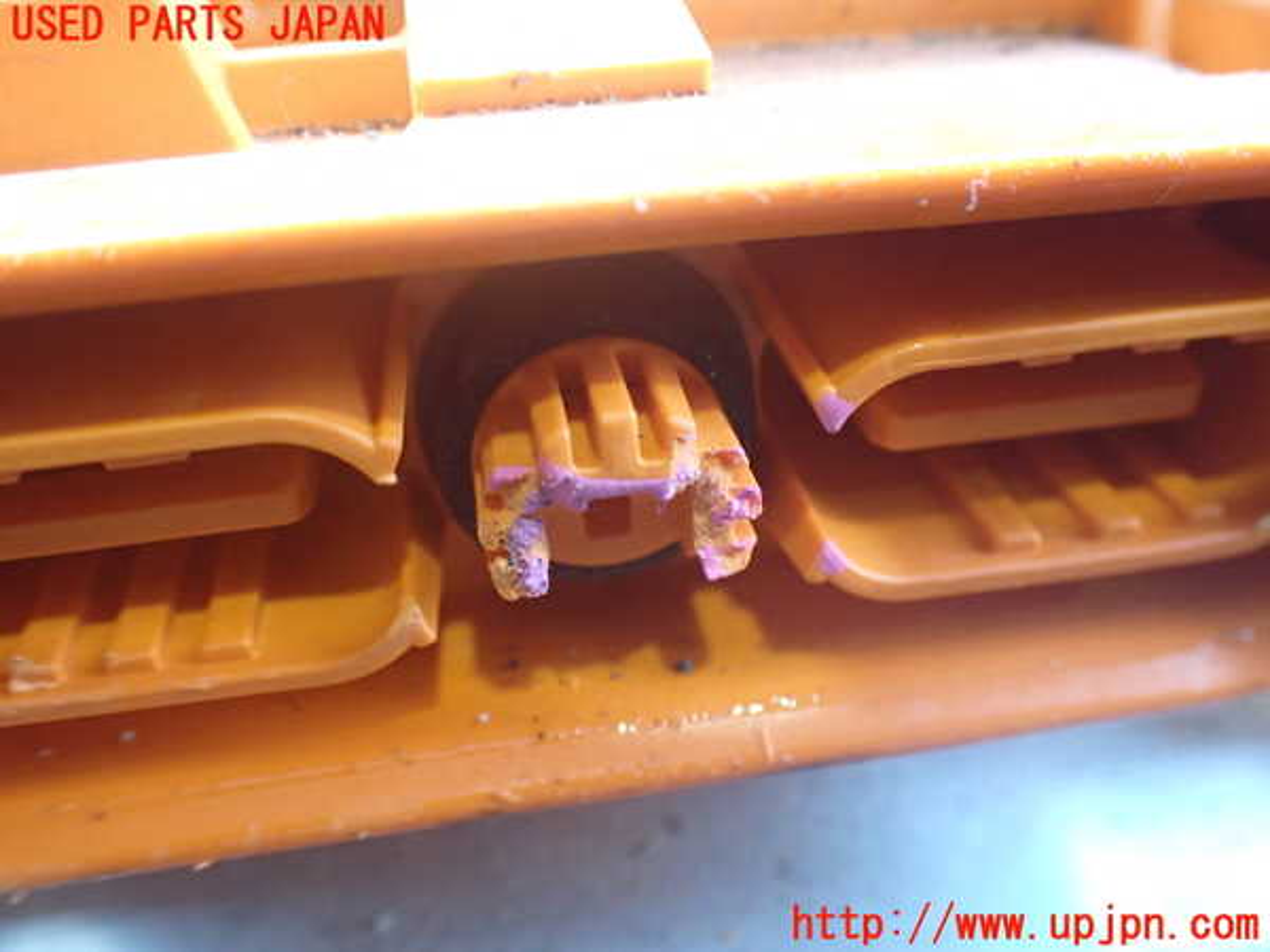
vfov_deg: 46.8
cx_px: 635
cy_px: 476
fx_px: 1101
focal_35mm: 30
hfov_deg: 60.0
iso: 800
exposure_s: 1/125
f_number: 2.3
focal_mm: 5.4
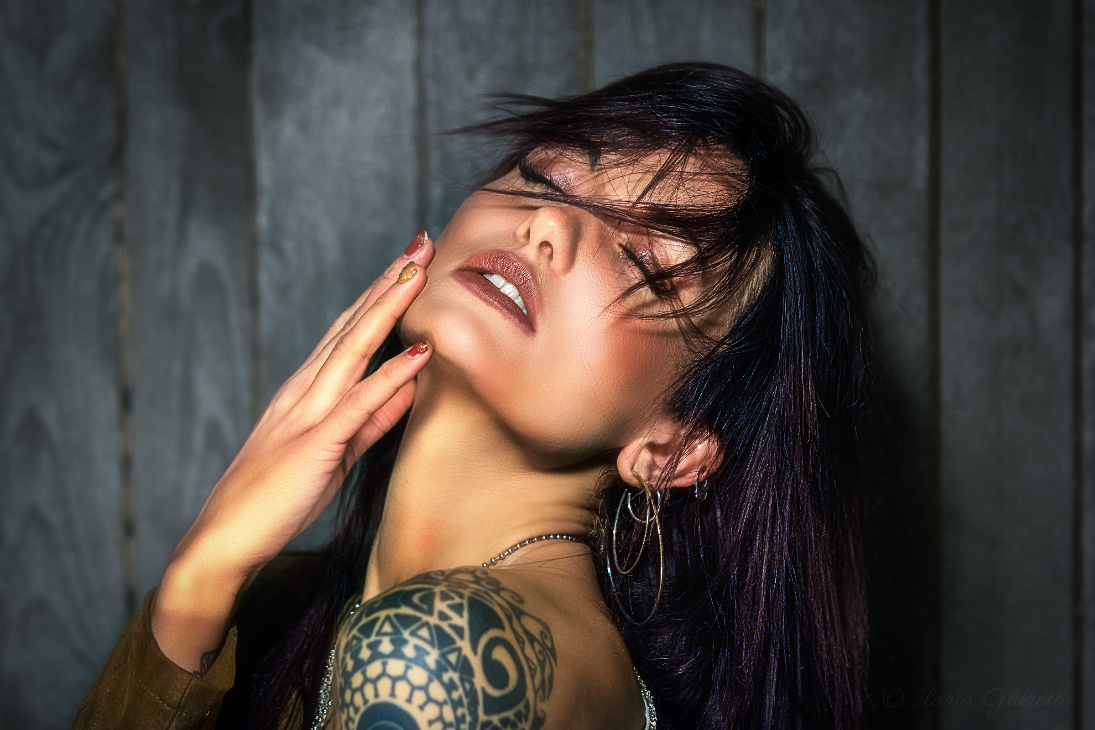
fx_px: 5018
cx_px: 548
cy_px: 365
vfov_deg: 8.3
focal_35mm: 165
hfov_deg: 12.5
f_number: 2.8
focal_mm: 110
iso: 800
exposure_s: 1/160
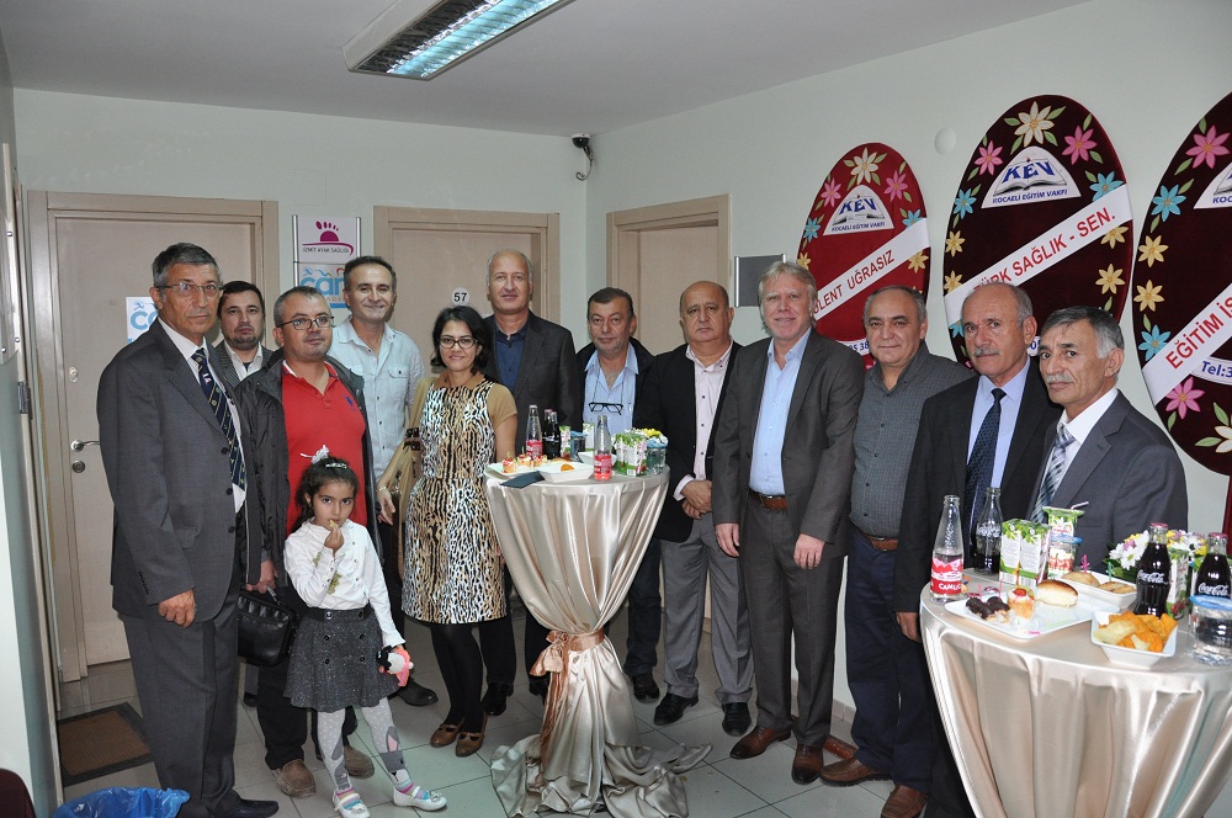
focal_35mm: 27
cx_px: 616
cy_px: 409
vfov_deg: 47.8
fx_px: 923
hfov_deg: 67.4
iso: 1000
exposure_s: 1/60
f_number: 4.5
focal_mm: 18
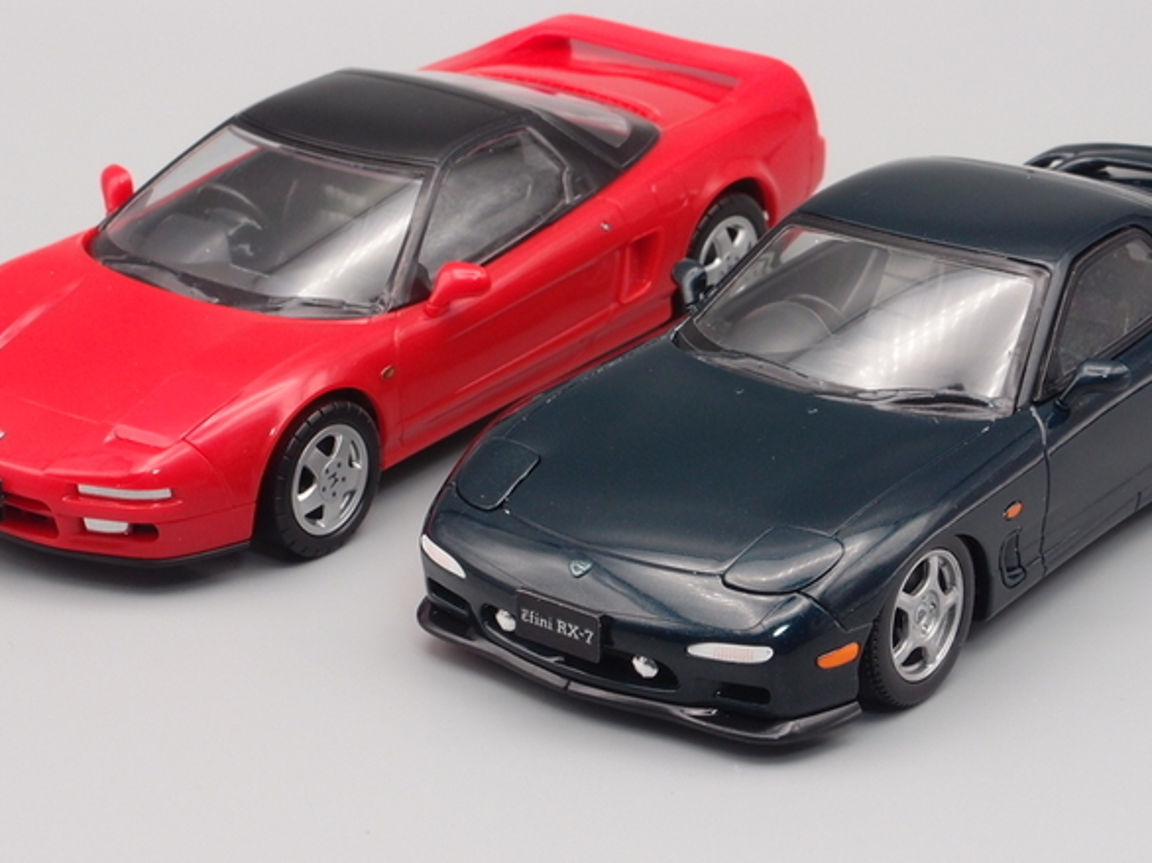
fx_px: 3227
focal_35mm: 97
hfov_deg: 20.2
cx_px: 556
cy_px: 401
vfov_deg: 15.2
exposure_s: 1/6
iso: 100
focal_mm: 15.27
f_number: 8
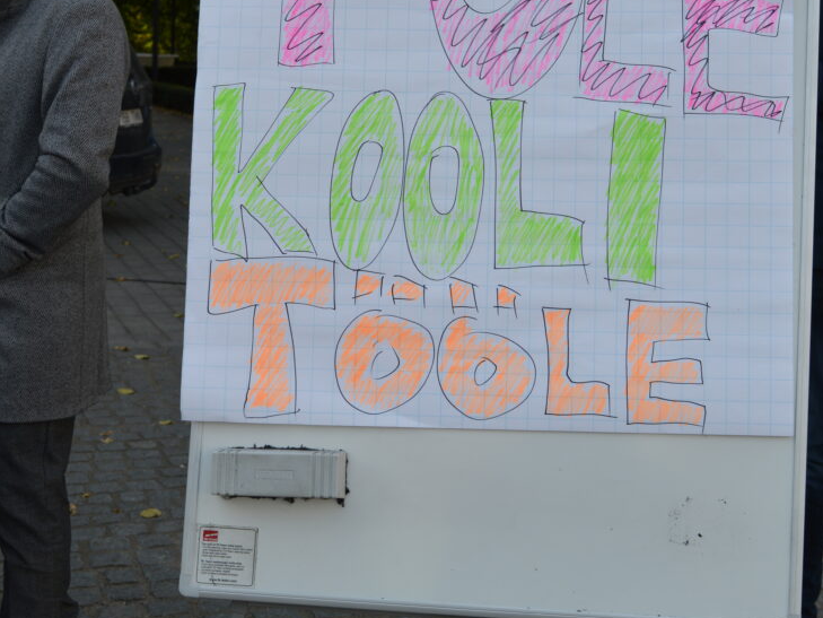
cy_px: 208
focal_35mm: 69
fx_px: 1636
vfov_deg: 21.3
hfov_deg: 28.2
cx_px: 459
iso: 100
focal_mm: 29
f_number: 7.1
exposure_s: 1/200
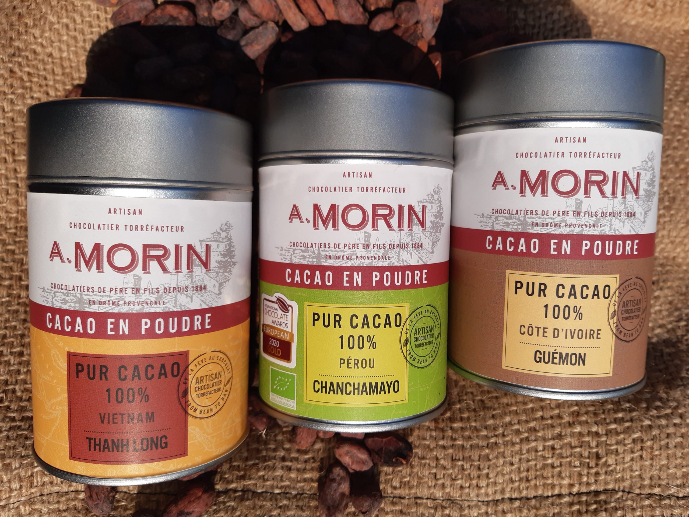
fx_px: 518
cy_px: 258
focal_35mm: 26
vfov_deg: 53.1
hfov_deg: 67.3
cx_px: 344
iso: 40
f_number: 1.7
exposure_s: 1/3165
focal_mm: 3.92
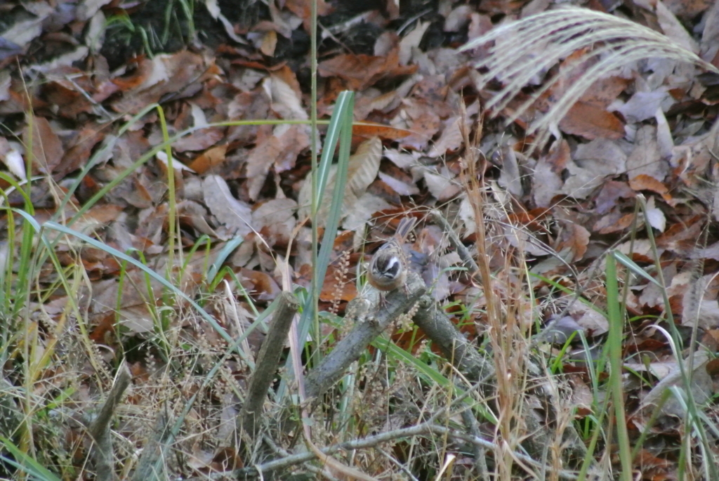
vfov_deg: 1.7
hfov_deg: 2.5
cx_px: 360
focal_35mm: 810
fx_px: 16193
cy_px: 240
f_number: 5.6
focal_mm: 300
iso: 3200
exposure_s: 1/1000
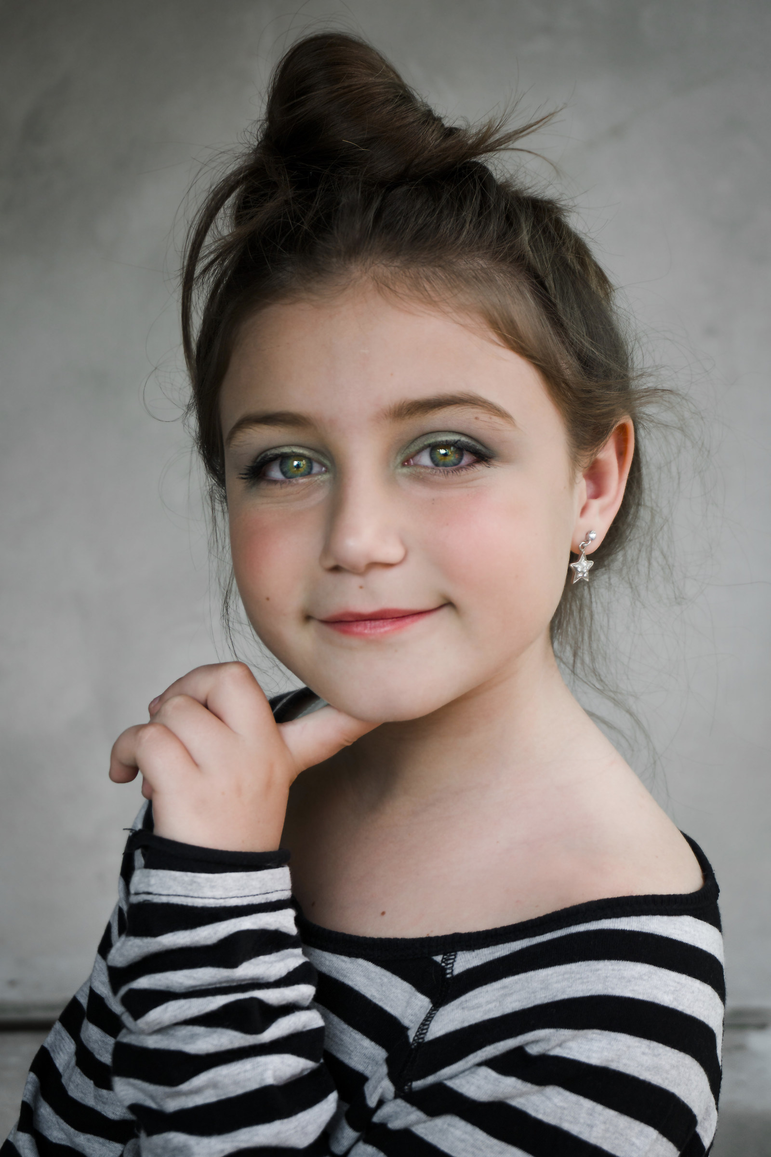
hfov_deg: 18.2
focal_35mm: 75
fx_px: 2409
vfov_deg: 27.0
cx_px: 386
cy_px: 578
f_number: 5.6
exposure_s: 1/100
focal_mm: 50
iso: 320
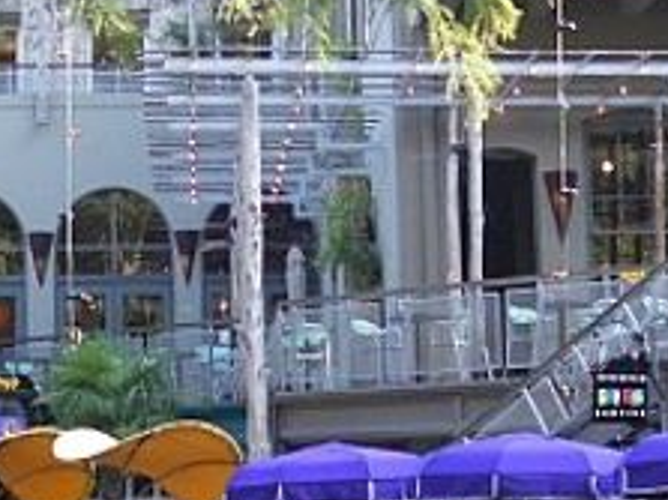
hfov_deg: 17.0
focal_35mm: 116
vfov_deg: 12.7
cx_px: 371
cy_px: 458
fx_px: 2237
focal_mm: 5.8
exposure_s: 1/80
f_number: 2.6
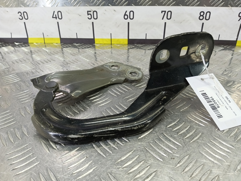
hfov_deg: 73.9
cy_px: 90
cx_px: 120
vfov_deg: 58.9
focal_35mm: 23
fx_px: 160
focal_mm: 4.11
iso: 146
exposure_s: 1/50
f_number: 1.6
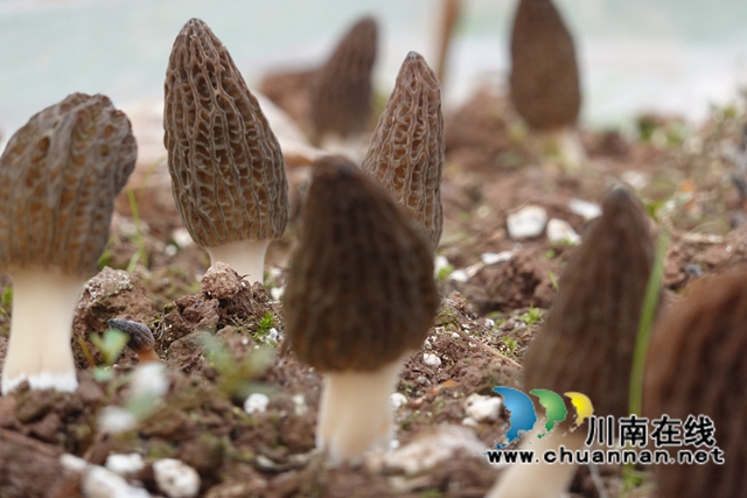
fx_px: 3715
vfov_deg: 7.7
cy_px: 249
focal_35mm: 179
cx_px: 374
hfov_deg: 11.5
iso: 800
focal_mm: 64.75
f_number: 4.5
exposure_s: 1/60
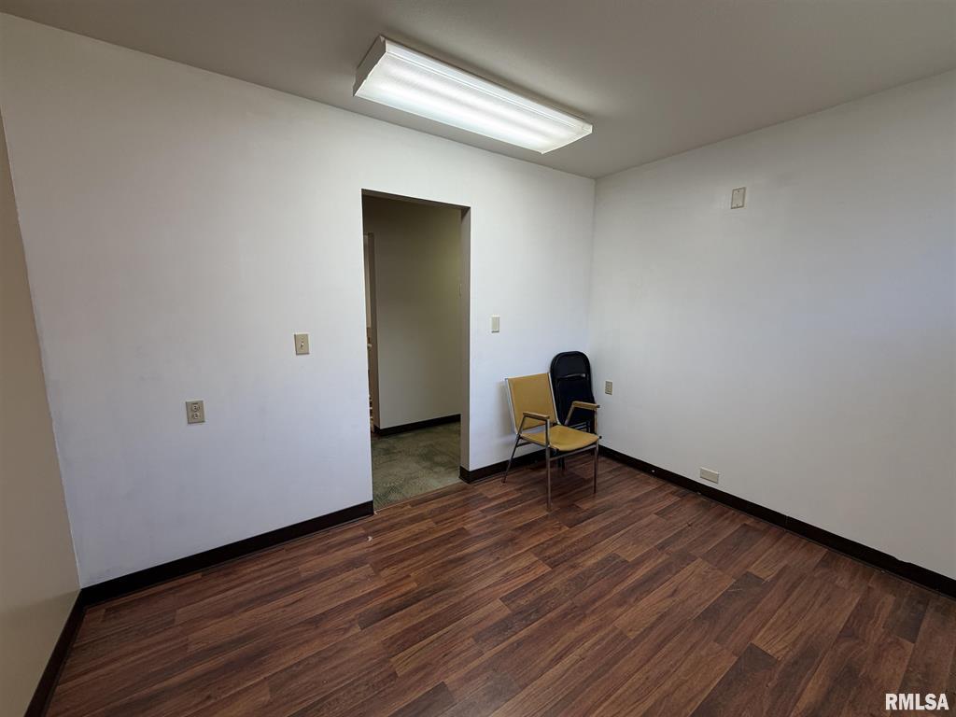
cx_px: 478
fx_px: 387
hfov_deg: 102.1
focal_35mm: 14
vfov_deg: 85.7
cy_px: 358
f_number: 2.2
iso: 100
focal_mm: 2.22
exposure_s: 1/120
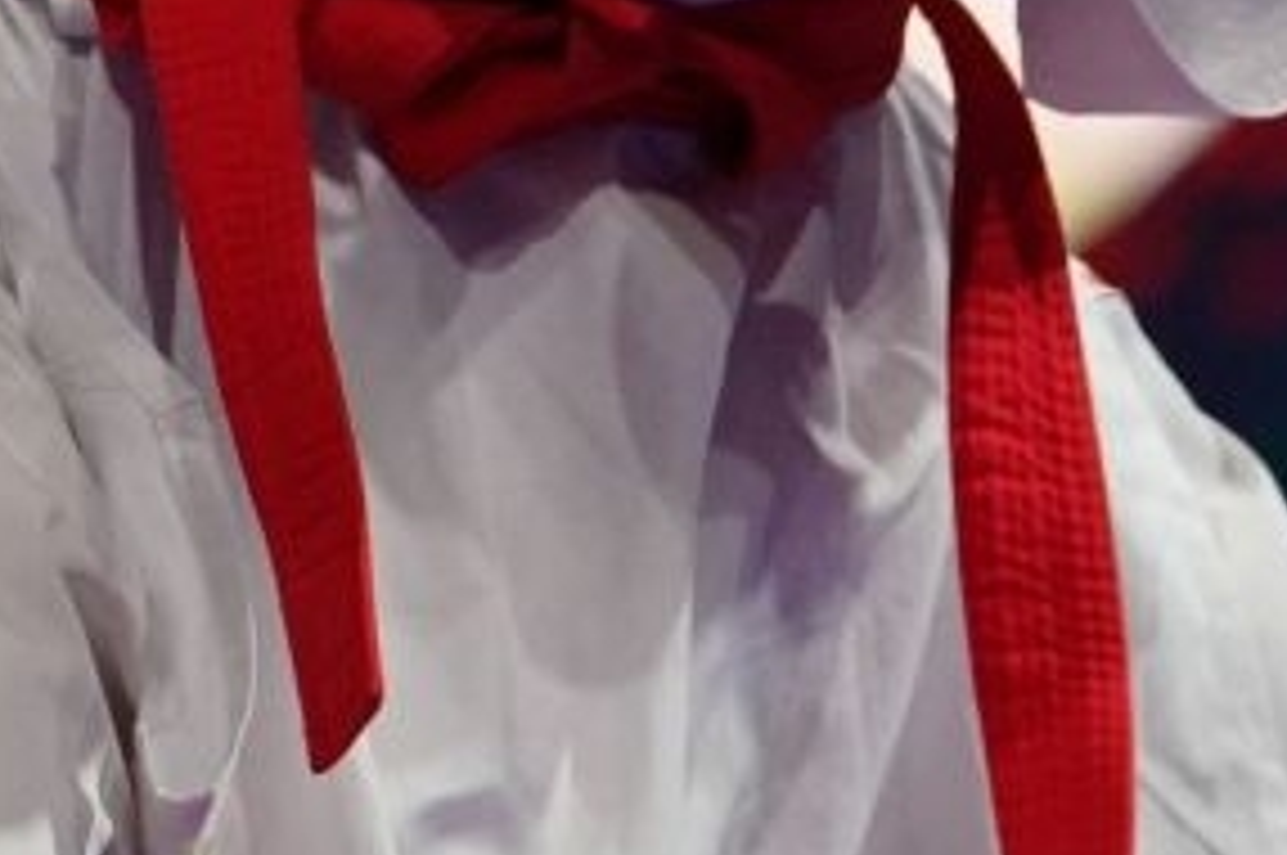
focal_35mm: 1147
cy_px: -1593
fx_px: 40958
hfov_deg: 1.8
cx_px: -1048
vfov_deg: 1.2
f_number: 2.8
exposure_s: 1/1000
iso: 2500
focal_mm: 182
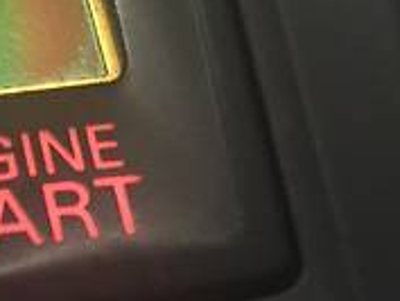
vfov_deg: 10.7
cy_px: -231
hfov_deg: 14.5
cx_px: -99
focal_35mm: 131
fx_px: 1515
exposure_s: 1/17
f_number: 2.2
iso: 80
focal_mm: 4.2
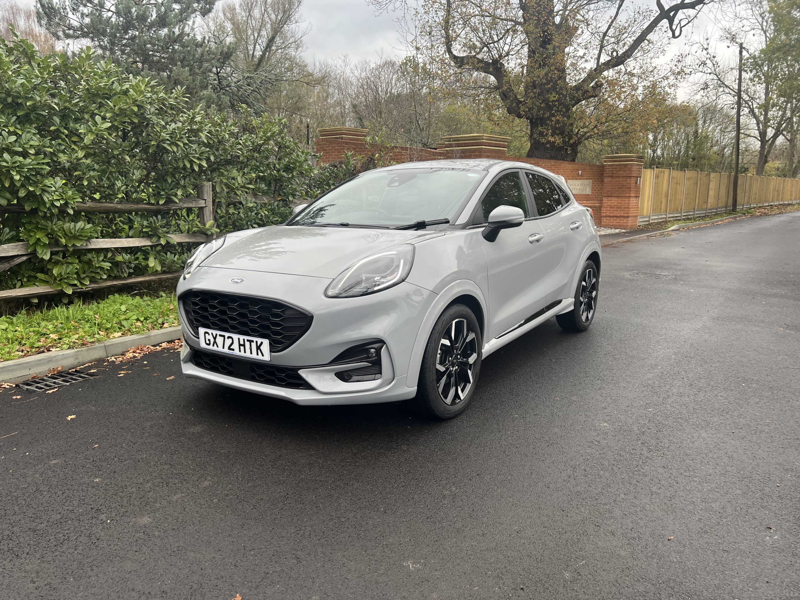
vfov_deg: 53.1
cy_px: 300
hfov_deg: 67.3
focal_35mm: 26
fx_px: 601
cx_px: 400
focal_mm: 5.7
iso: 50
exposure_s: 1/102
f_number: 1.5
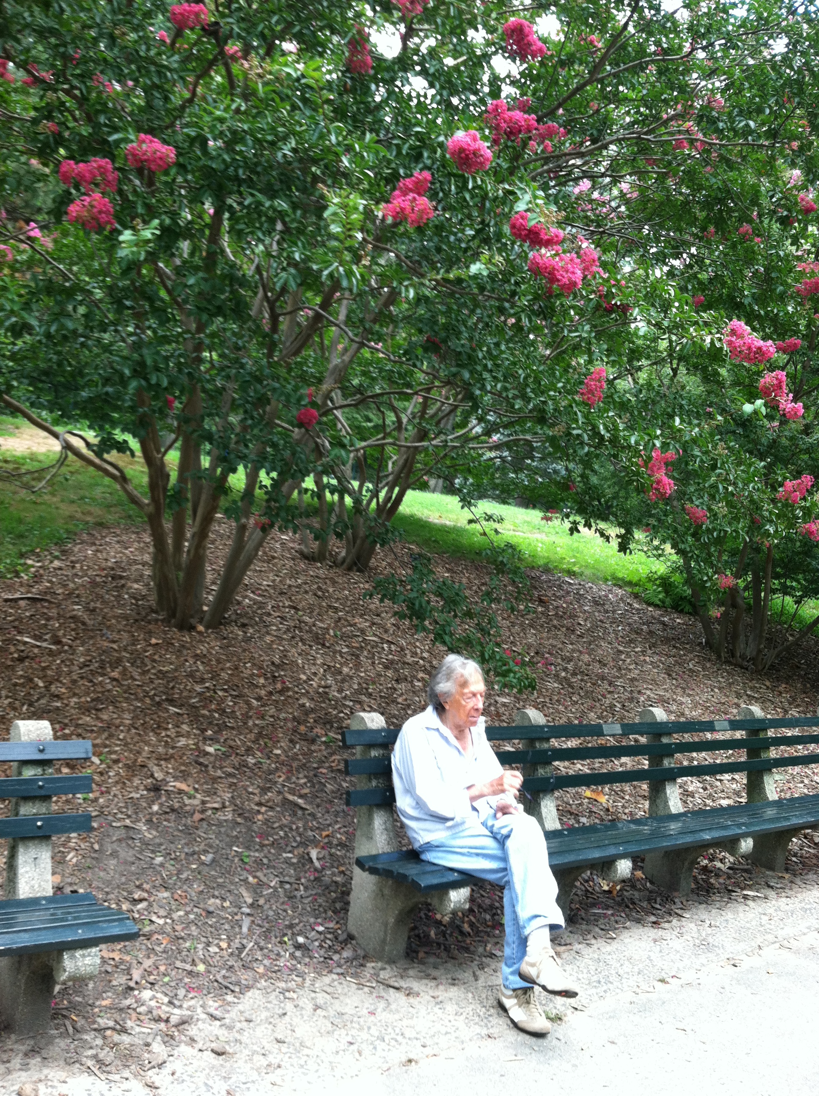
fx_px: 1107
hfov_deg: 40.6
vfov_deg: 52.7
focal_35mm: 35
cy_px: 548
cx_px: 410
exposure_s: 1/60
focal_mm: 3.85
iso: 80
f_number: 2.8
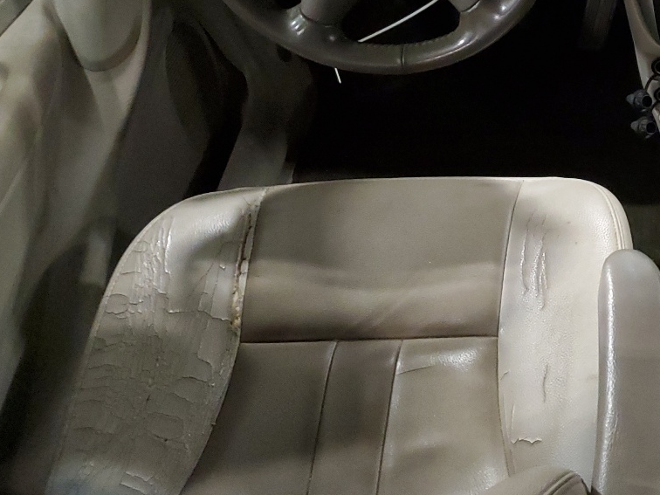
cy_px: 116
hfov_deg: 31.7
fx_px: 1049
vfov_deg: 26.2
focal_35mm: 55
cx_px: 692
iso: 351
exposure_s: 1/15
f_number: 1.5
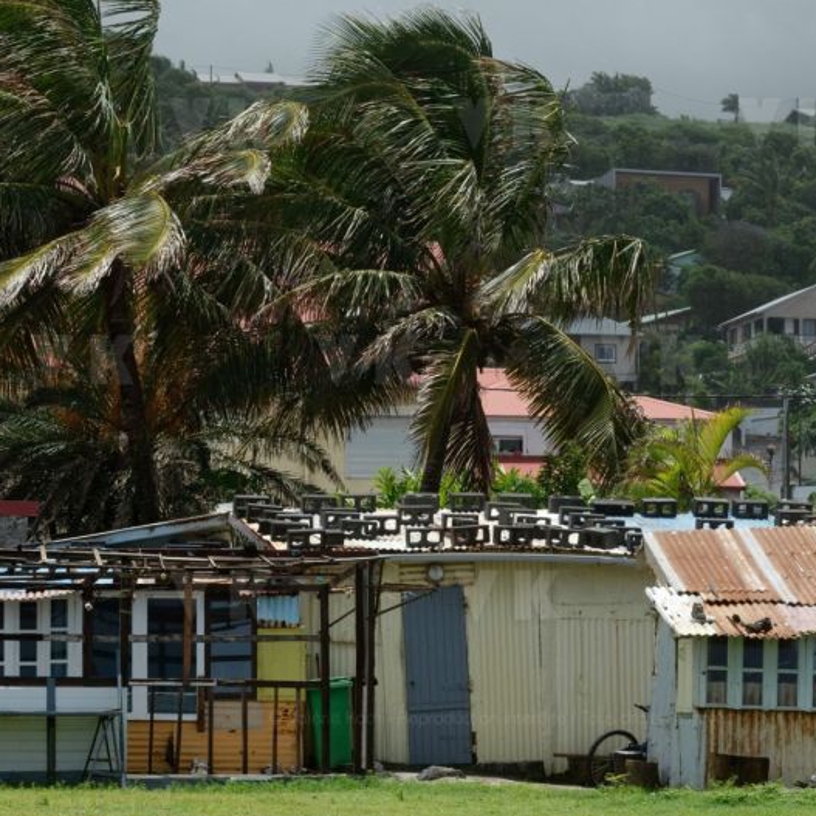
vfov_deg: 10.5
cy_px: 407
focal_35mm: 166
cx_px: 505
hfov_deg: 10.5
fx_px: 4427
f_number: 11
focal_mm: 86
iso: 200
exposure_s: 1/800
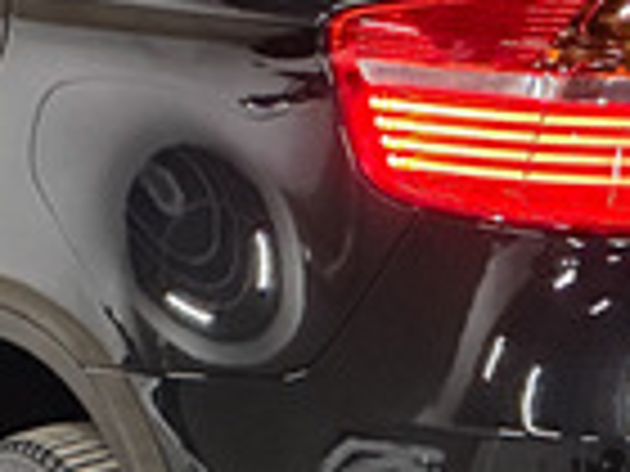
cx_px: 945
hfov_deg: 6.0
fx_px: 5988
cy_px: 238
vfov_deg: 4.5
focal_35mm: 329
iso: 800
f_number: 2.8
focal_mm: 9
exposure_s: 1/34
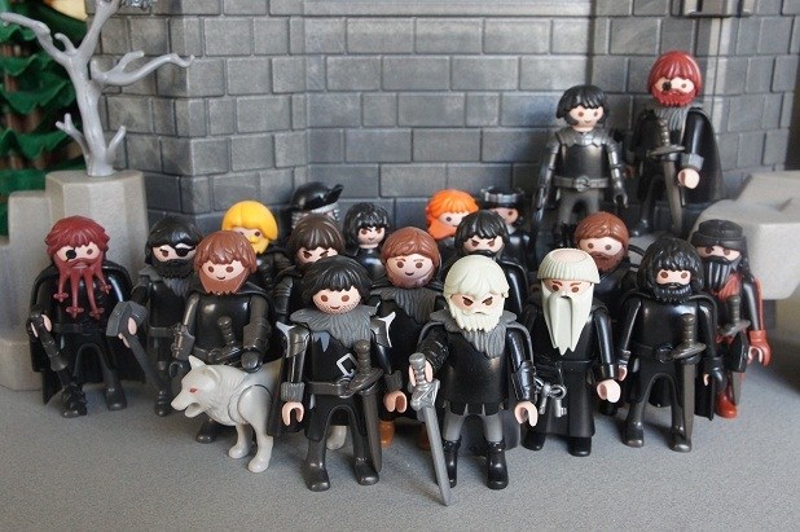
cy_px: 266
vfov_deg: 35.4
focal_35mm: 38
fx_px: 833
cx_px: 400
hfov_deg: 51.3
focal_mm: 25
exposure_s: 1/30
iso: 1600
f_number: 8
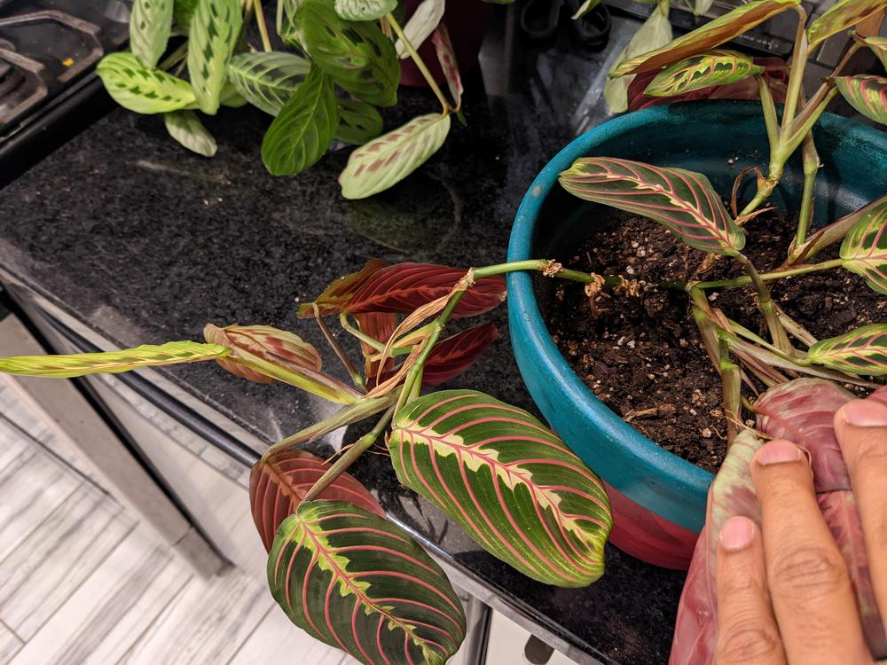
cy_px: 332
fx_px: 692
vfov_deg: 51.4
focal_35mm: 27
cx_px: 444
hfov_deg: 65.3
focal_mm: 4.38
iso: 232
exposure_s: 1/24
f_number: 1.73
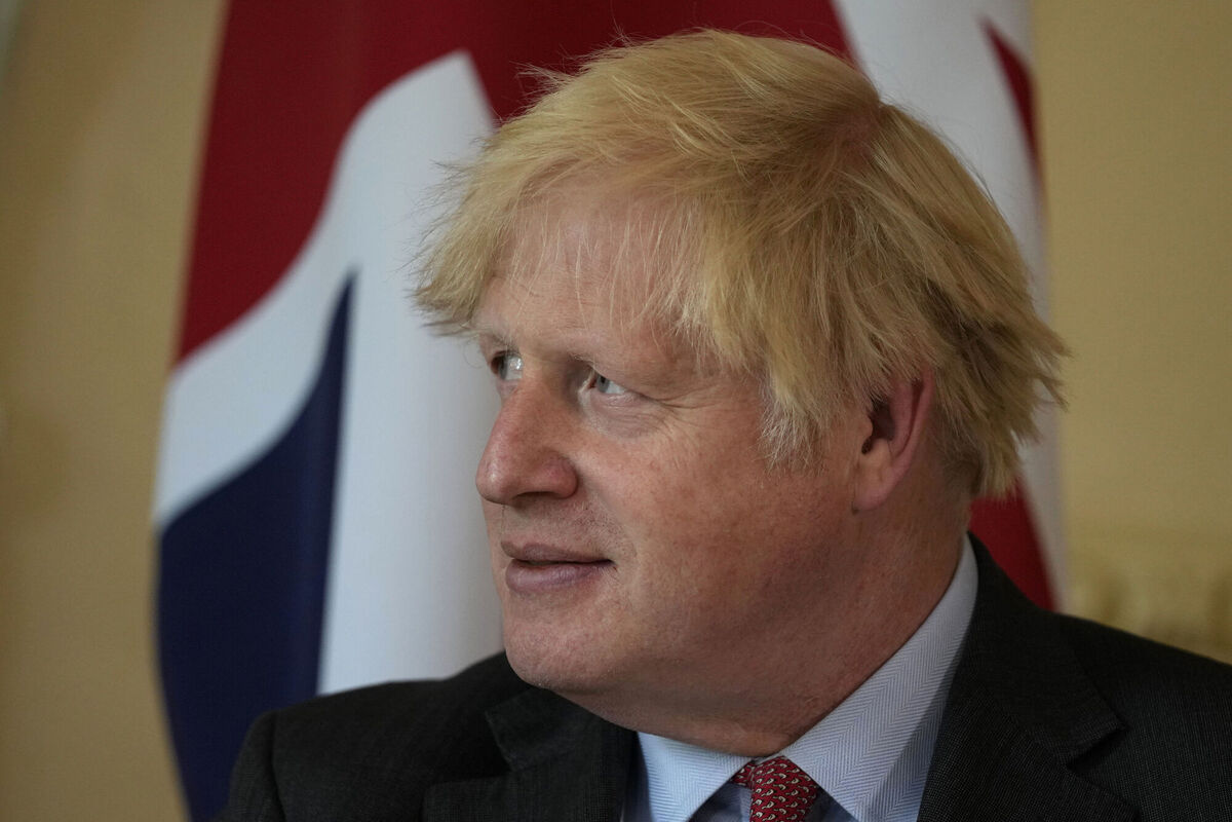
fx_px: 10266
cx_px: 616
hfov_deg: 6.9
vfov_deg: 4.6
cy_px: 411
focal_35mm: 300
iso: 1600
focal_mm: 200
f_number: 2.8
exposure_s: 1/640
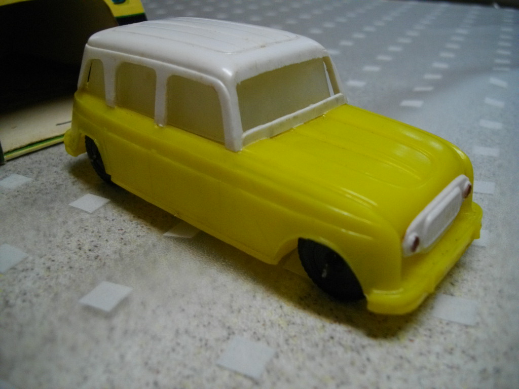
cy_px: 194
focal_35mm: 31
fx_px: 465
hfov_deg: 58.4
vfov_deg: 45.4
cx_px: 260
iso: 210
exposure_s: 1/50
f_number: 2.9
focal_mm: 5.7
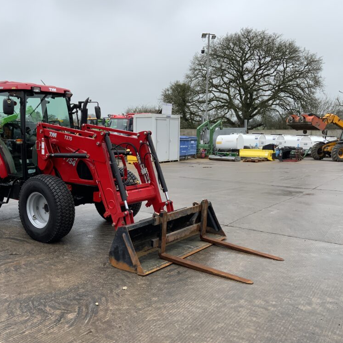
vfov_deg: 47.2
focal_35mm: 35
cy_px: 173
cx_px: 136
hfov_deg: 46.9
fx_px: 392
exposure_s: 1/719
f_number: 1.8
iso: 16
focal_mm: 3
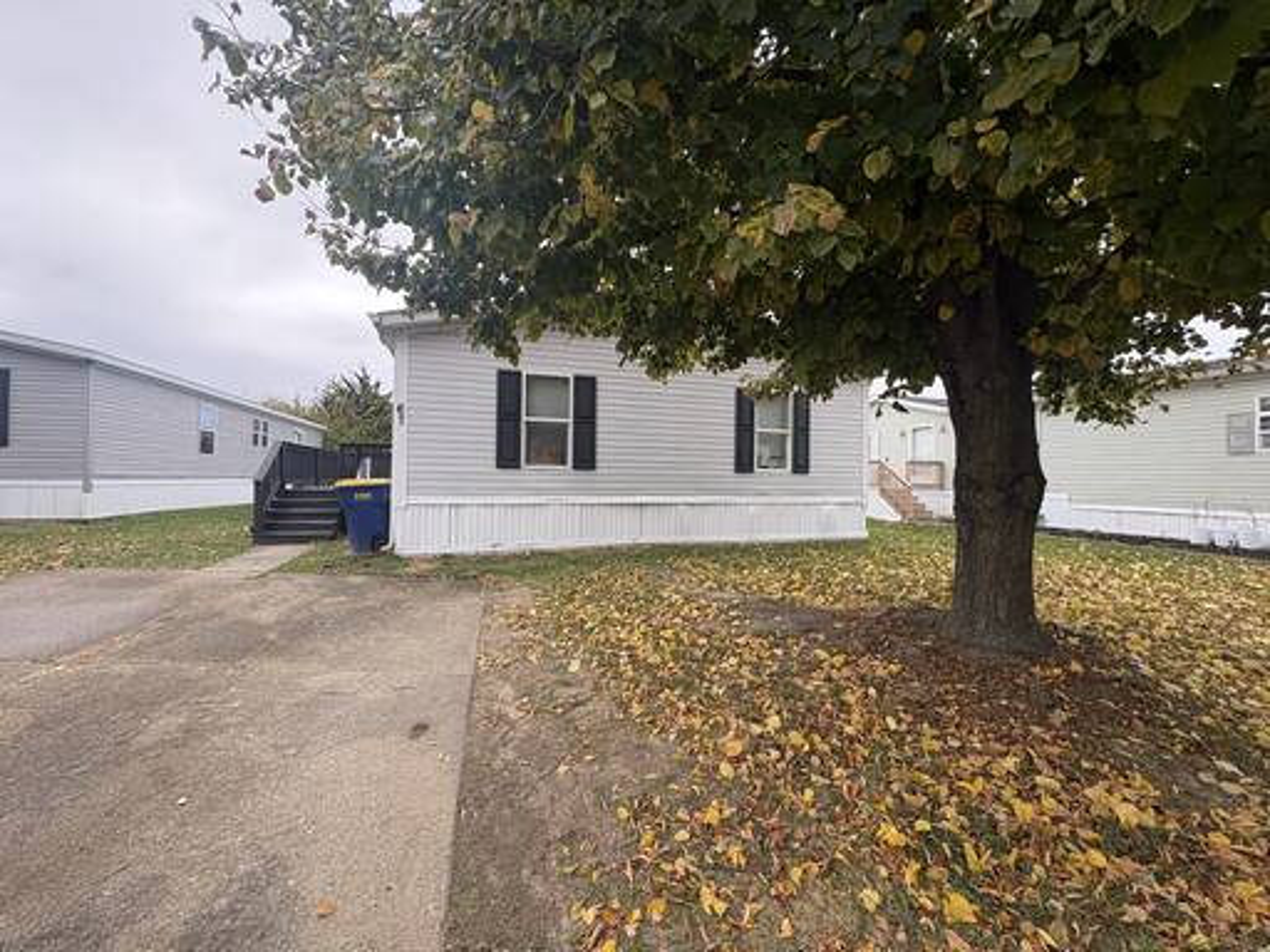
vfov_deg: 85.7
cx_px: 635
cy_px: 476
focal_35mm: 14
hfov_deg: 102.1
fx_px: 514
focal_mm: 2.22
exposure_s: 1/464
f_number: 2.2
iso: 64
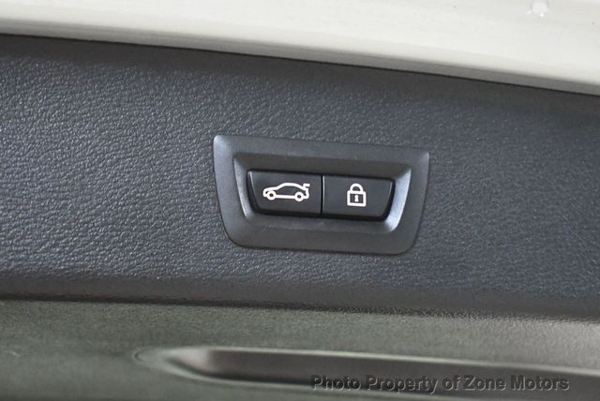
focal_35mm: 76
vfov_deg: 18.0
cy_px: 200
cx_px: 300
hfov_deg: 26.6
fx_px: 1268
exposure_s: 1/60
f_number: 4.8
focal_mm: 38
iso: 6400
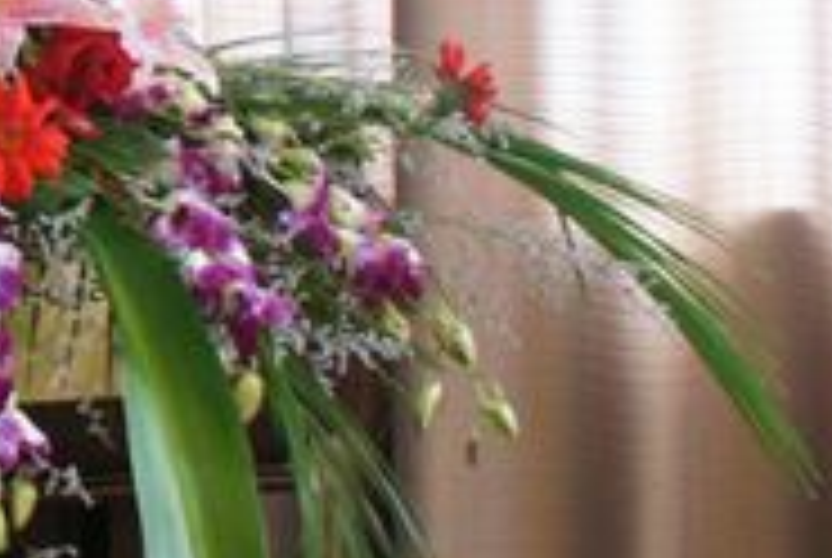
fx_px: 1690
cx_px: -274
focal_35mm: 73
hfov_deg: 24.0
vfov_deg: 17.8
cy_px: -115
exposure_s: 1/30
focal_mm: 18
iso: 800
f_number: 3.5
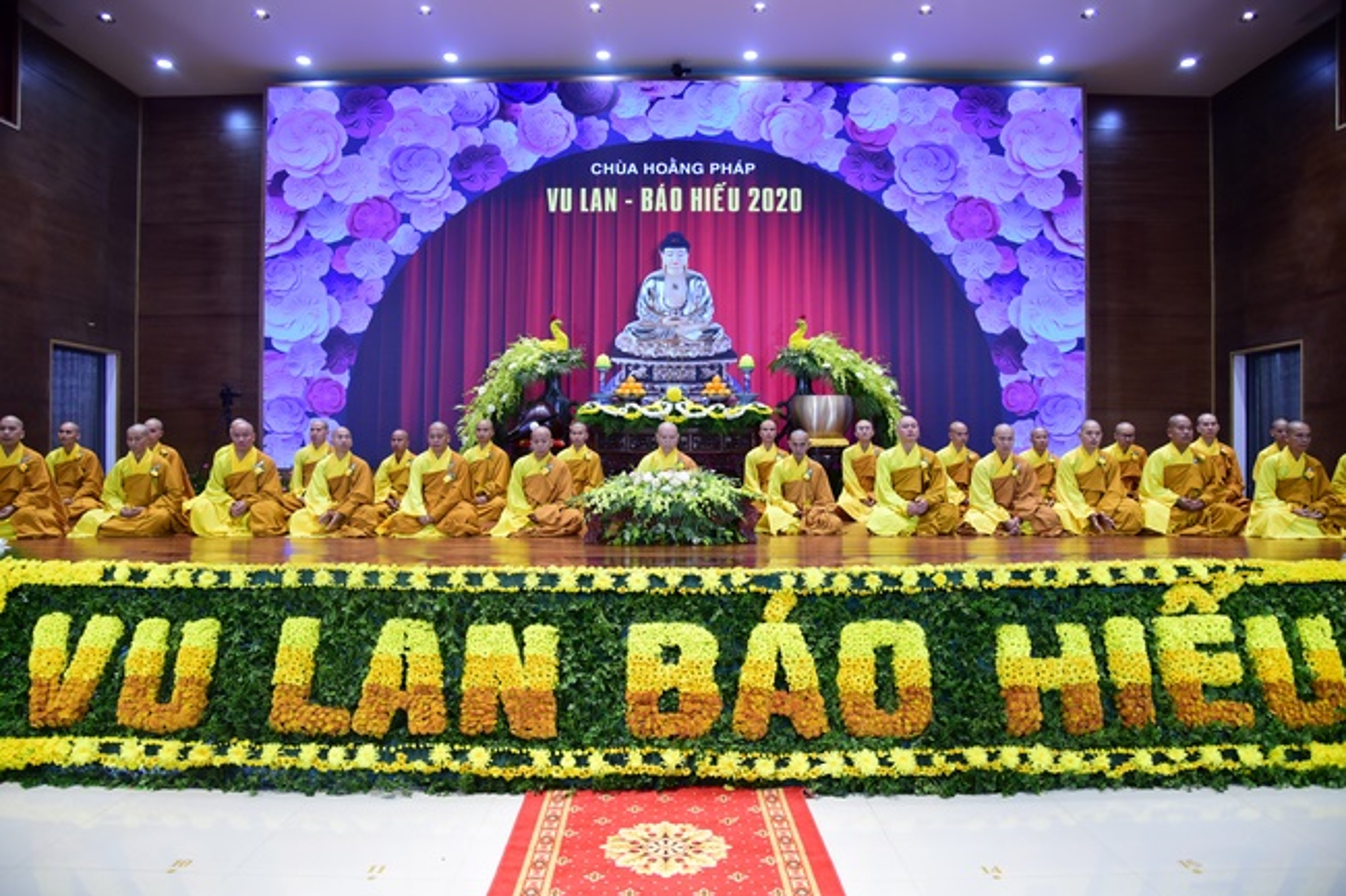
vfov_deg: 53.1
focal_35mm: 24
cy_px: 448
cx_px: 673
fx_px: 897
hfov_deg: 73.8
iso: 800
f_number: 4
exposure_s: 1/60
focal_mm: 24
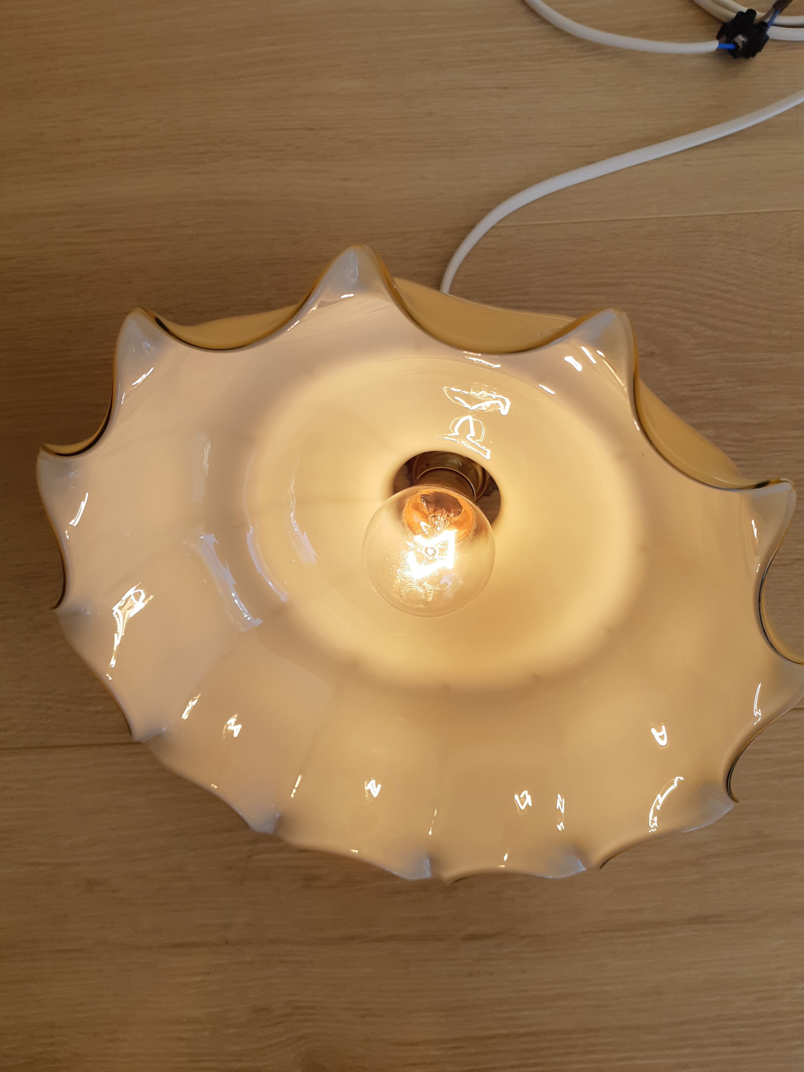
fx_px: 805
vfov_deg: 67.3
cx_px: 402
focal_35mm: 26
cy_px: 536
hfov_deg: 53.1
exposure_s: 1/300
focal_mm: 3.93
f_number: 1.7
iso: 40
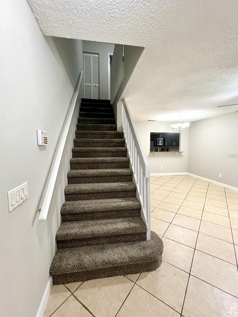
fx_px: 128
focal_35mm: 14
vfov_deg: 102.0
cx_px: 120
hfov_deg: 85.7
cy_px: 156
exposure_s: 1/60
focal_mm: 1.57
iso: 400
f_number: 1.8
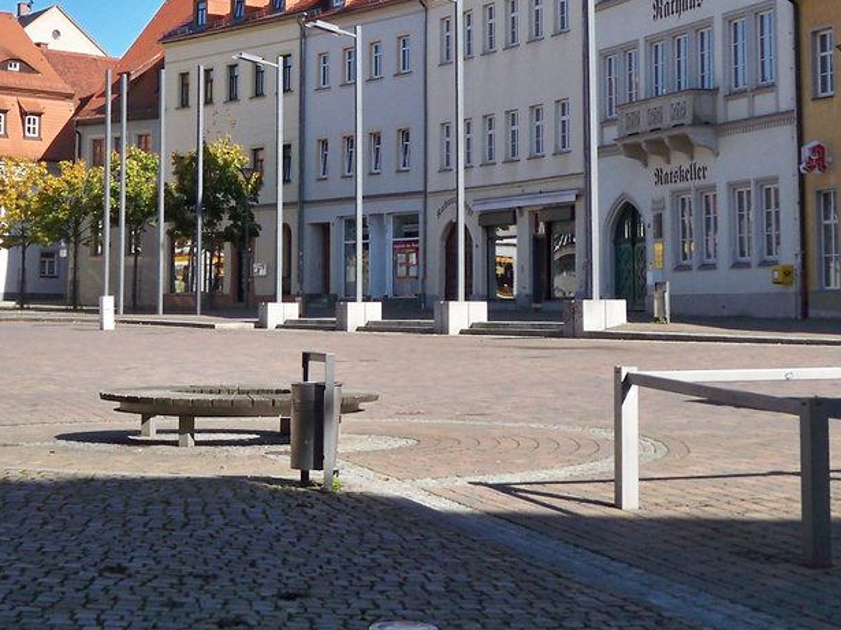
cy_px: 3
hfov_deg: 23.8
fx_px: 1992
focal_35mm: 82
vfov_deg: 17.6
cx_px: 364
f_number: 4.7
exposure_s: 1/500
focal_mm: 6.3
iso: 80
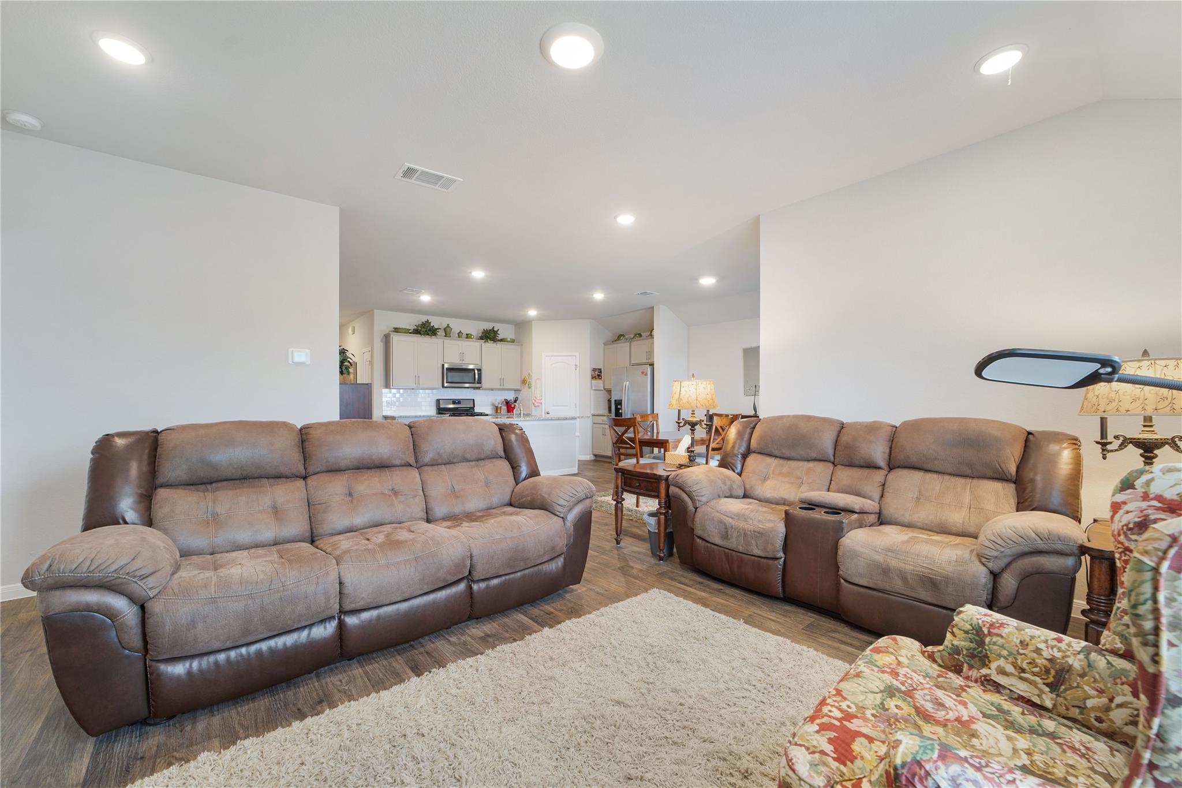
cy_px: 394
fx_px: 460
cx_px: 591
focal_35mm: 14
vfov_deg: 81.2
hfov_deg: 104.3
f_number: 8
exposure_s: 1
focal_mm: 14
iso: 100
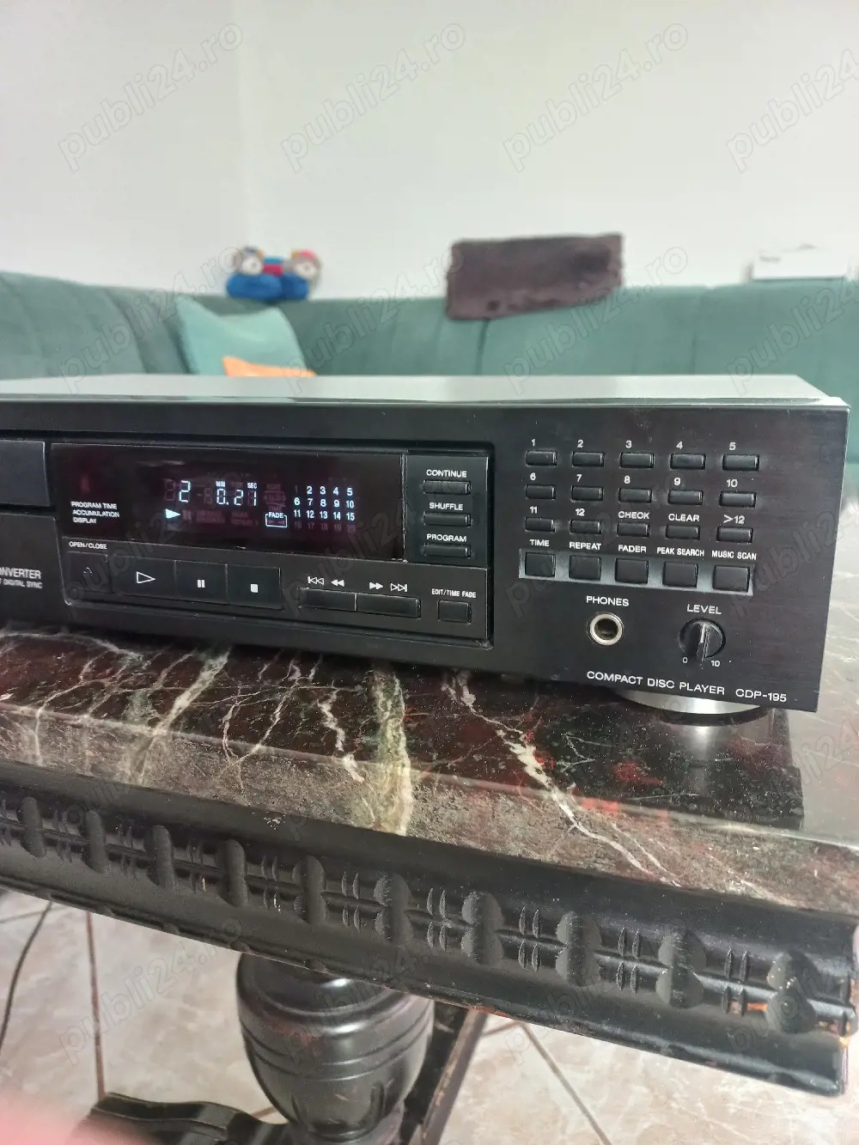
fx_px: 827
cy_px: 572
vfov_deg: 69.4
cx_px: 430
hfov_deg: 54.9
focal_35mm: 25
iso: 320
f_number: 1.8
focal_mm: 4.6
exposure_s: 1/25
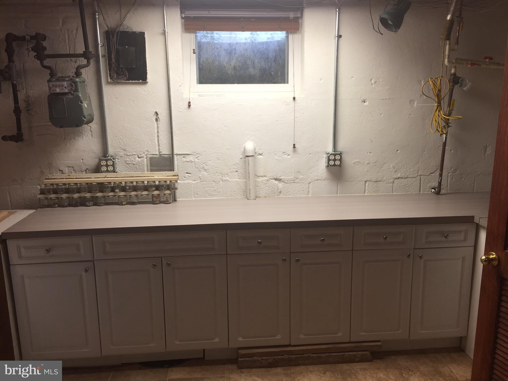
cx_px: 254
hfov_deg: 61.7
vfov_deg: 48.2
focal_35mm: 29
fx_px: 426
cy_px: 190
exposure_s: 1/60
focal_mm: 4.15
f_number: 2.2
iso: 40
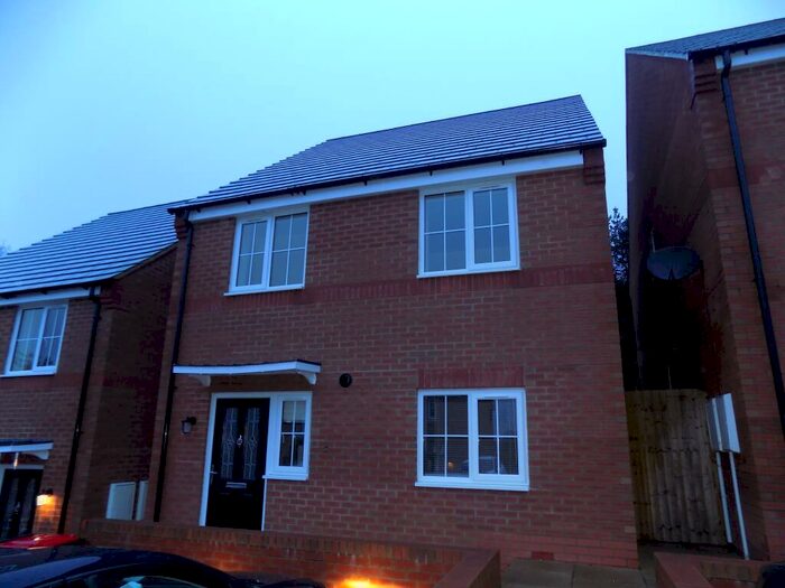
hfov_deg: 73.9
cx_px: 392
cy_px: 294
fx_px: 522
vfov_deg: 58.9
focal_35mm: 23
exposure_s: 1/30
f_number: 3.1
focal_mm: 4
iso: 250
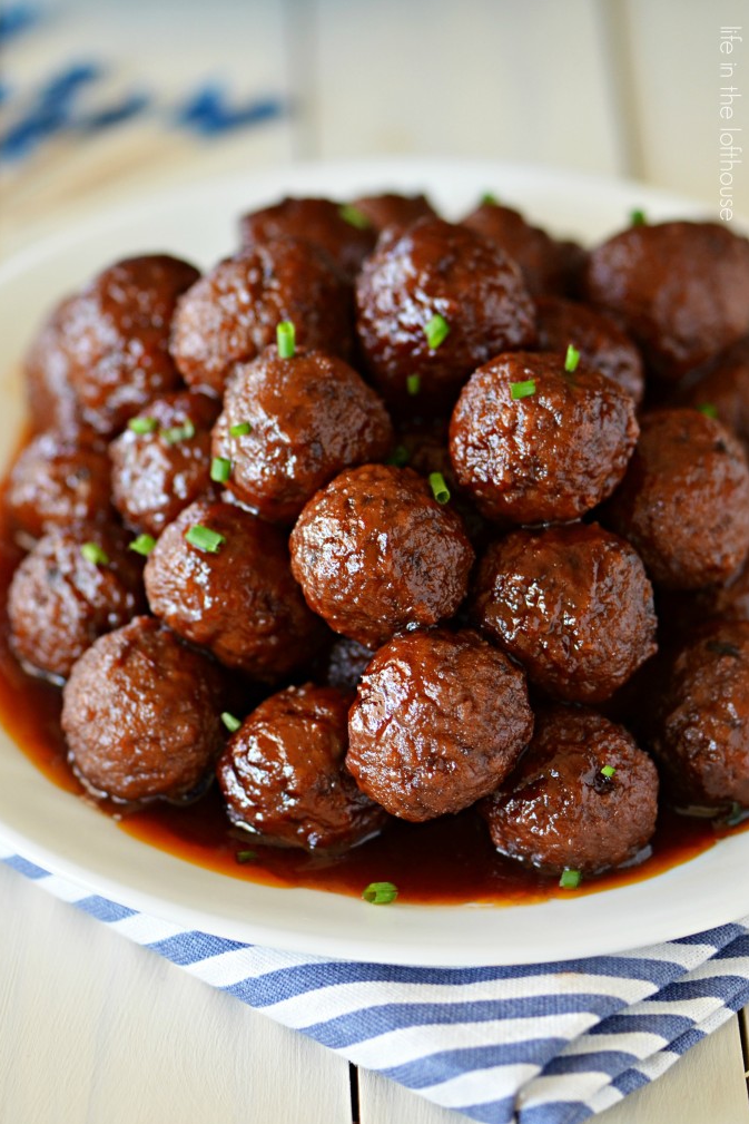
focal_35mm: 160
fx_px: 4976
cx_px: 373
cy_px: 569
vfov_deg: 12.9
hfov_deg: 8.6
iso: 800
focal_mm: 105
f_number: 4
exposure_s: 1/200
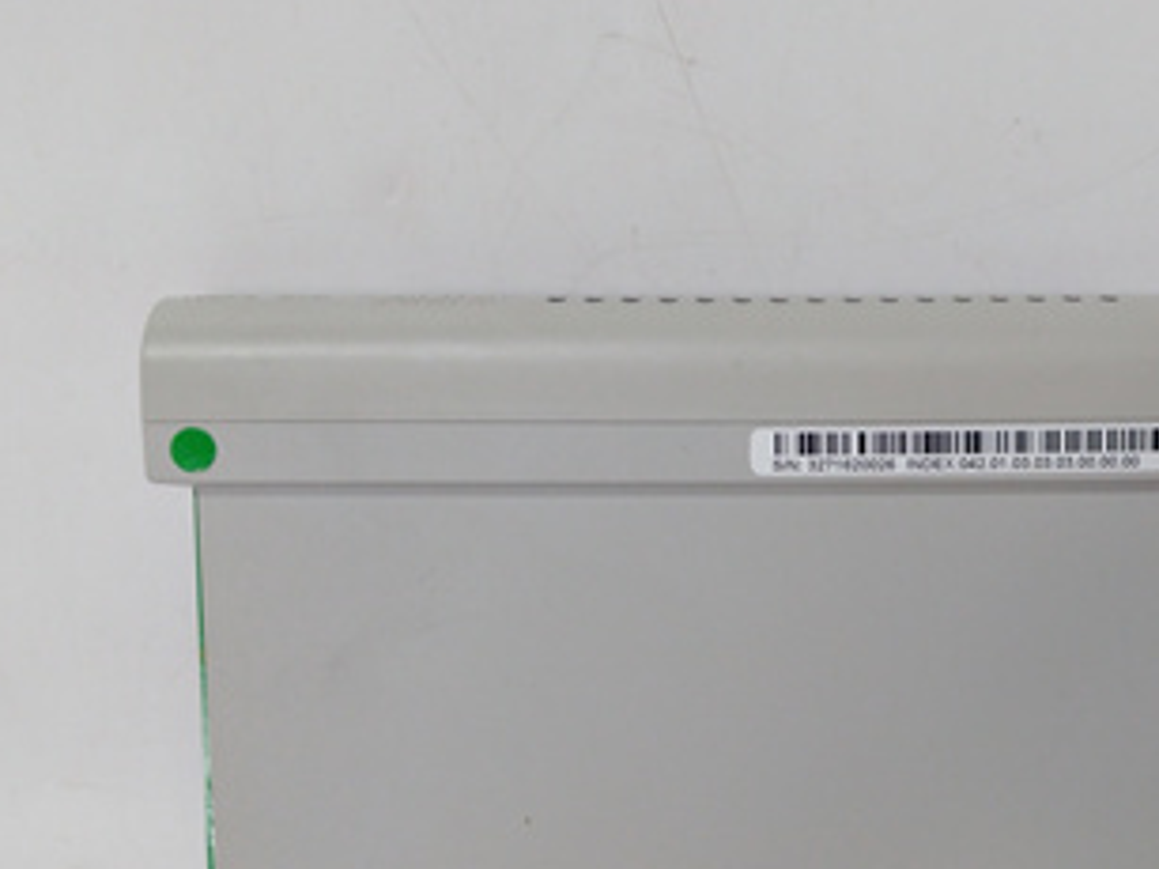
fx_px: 1473
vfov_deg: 32.1
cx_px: 815
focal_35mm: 44
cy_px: 671
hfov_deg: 42.1
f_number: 2
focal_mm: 3.79
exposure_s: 1/33
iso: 132
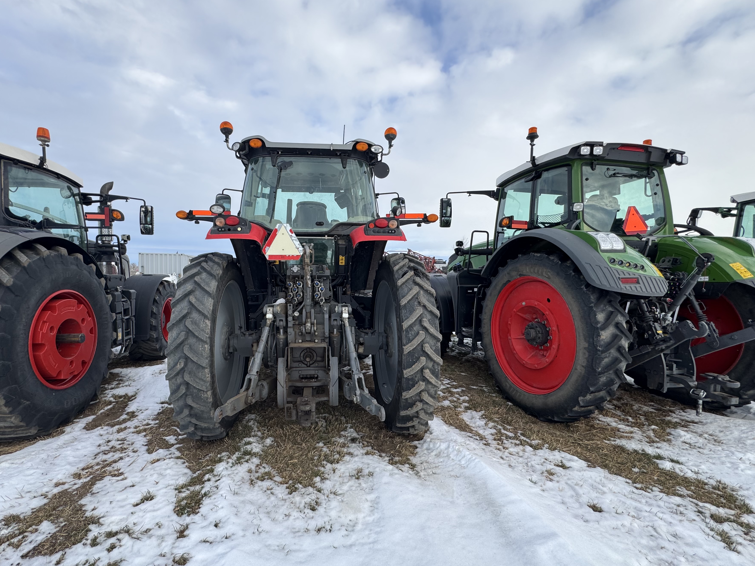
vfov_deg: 78.1
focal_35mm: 16
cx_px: 341
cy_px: 291
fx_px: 349
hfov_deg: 94.2
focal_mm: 2.22
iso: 40
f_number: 2.2
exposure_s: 1/462
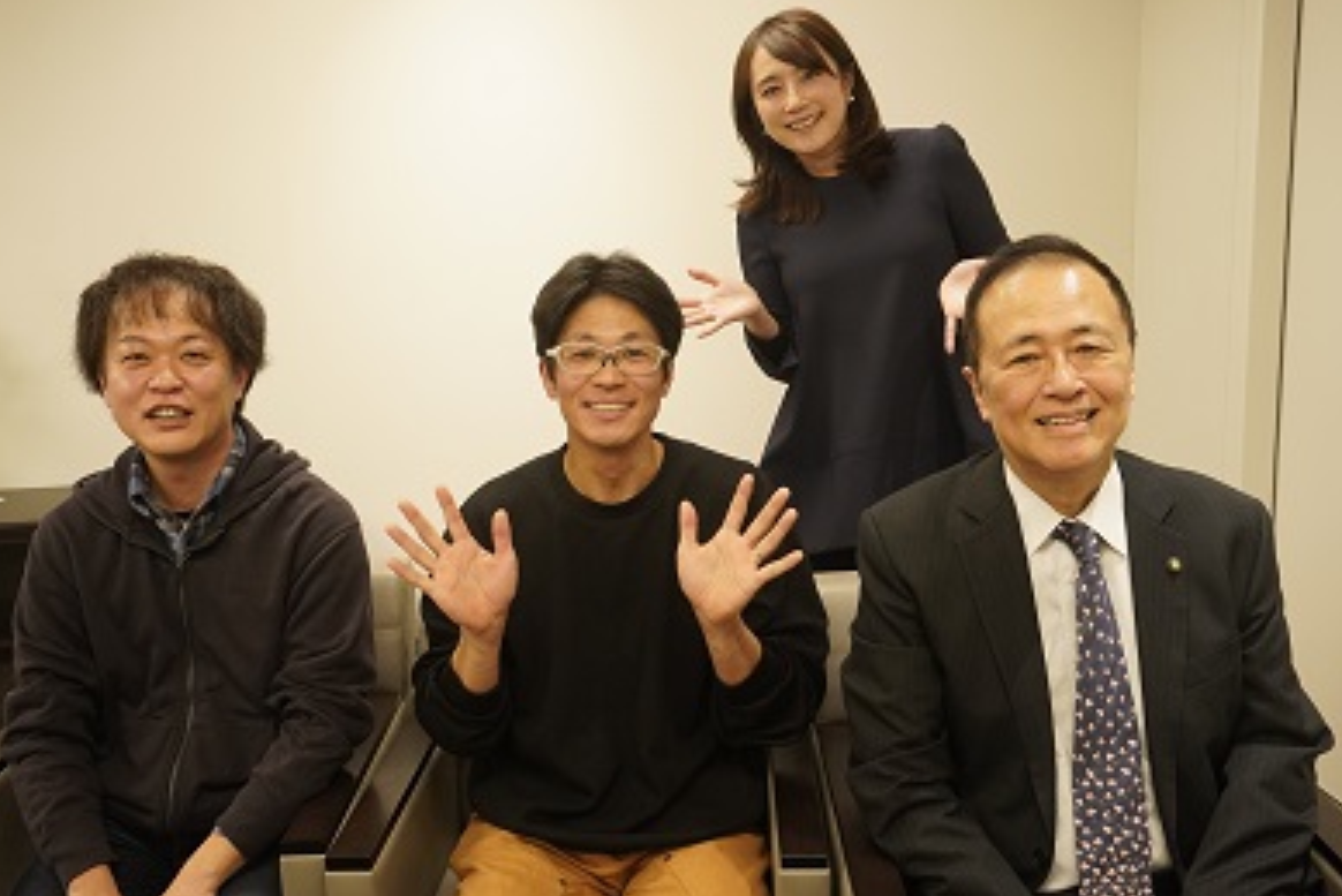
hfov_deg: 55.8
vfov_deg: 38.9
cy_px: 451
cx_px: 664
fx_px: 1268
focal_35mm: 34
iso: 2000
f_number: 6.3
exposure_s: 1/80
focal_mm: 22
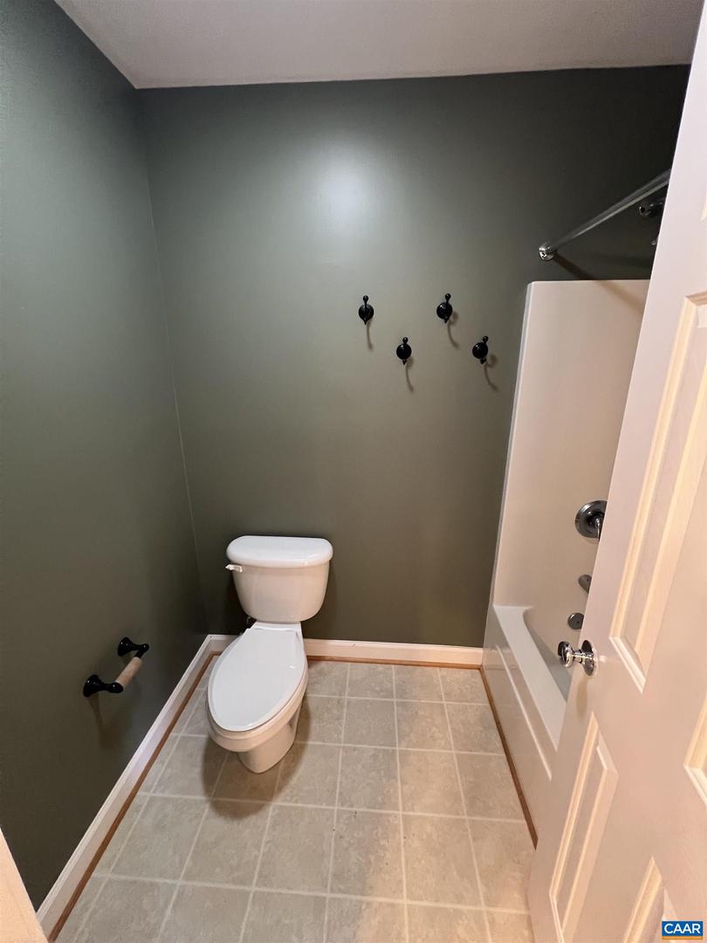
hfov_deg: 89.9
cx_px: 354
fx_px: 354
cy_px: 472
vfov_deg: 106.2
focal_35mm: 13
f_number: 1.8
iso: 500
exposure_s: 1/60
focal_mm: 1.57
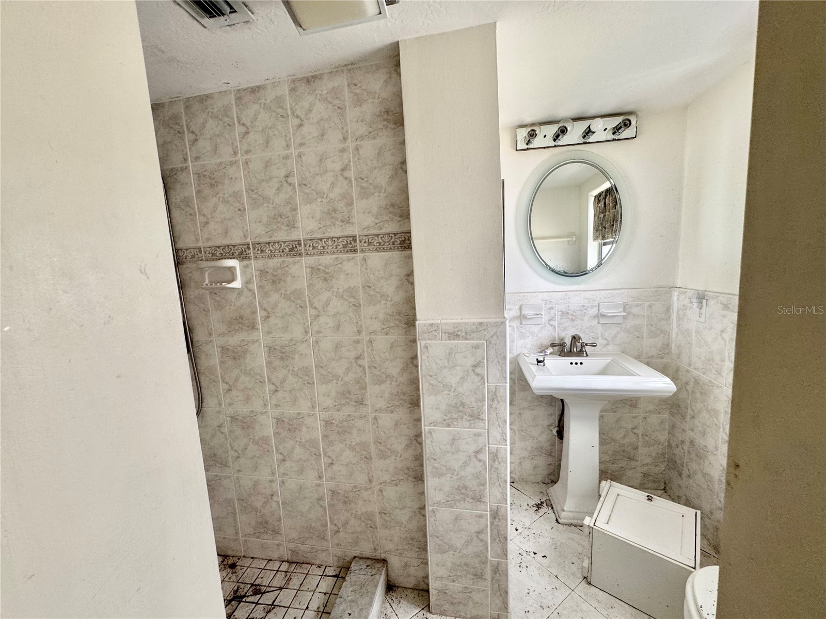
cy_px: 310
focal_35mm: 14
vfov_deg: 85.7
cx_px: 413
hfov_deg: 102.1
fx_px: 334
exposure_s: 1/99
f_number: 2.2
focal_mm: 2.22
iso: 160
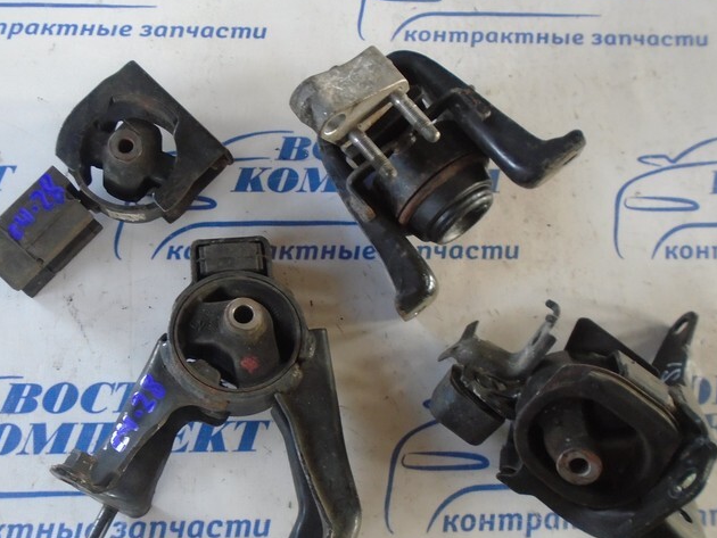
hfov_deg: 55.1
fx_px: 684
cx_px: 308
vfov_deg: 42.9
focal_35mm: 33
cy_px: 308
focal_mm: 4.6
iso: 250
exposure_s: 1/30
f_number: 3.2
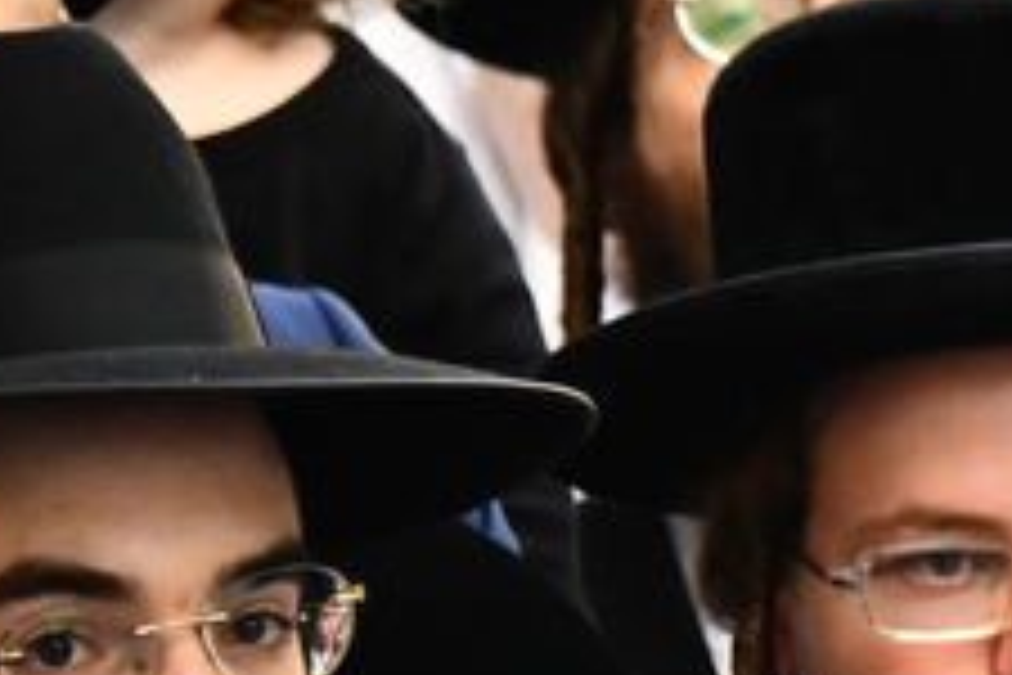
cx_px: 2505
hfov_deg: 2.6
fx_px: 21869
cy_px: 178
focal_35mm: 778
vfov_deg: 1.8
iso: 1250
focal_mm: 125
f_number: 5.6
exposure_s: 1/400
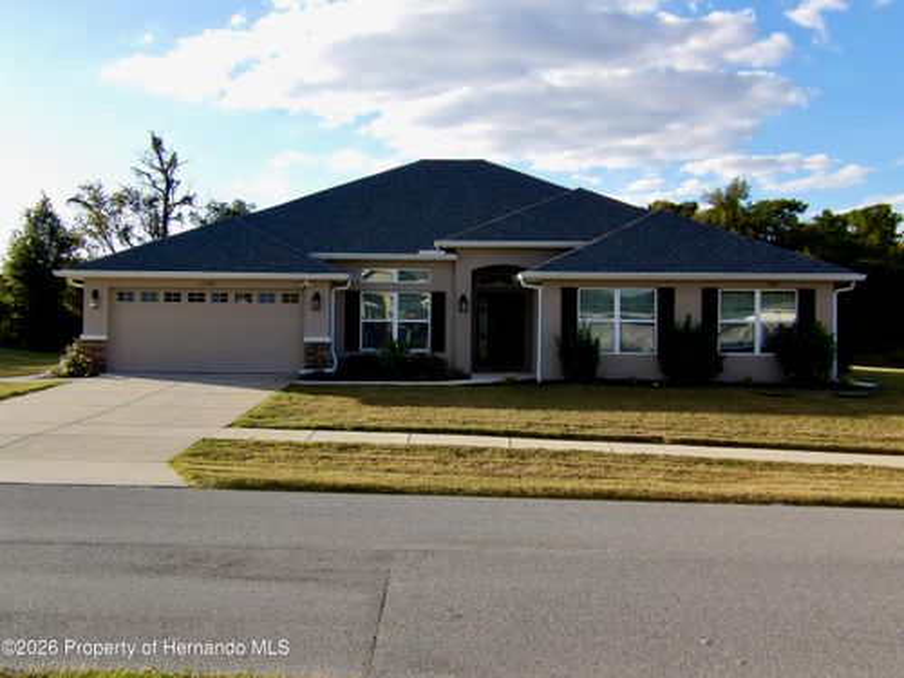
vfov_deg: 36.8
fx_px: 1018
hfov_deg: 47.9
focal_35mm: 39
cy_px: 339
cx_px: 452
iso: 100
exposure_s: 1/504
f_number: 3.7
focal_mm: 7
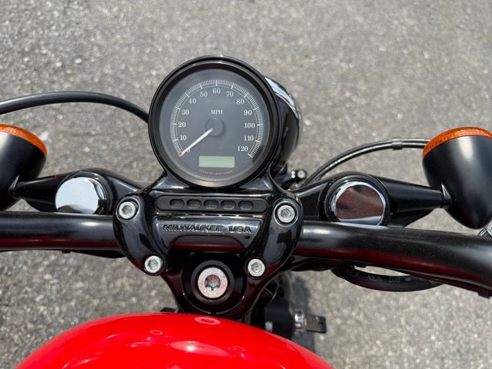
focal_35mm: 24
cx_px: 246
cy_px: 184
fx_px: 341
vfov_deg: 56.8
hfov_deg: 71.6
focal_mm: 6.76
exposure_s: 1/3584
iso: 80
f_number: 1.78
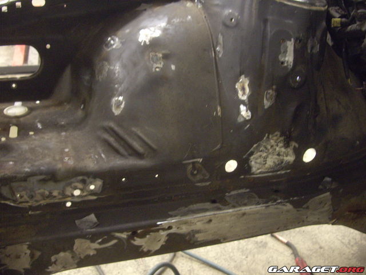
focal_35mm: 38
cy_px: 138
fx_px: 402
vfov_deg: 37.7
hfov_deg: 49.0
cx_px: 183
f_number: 2.8
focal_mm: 7.9
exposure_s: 1/13
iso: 400
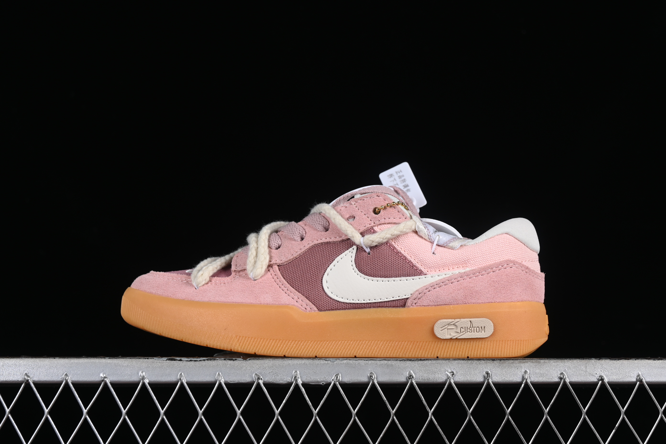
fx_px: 1387
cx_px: 333
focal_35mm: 75
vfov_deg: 18.2
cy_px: 222
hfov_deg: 27.0
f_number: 8
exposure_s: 1/80
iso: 160
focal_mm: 50
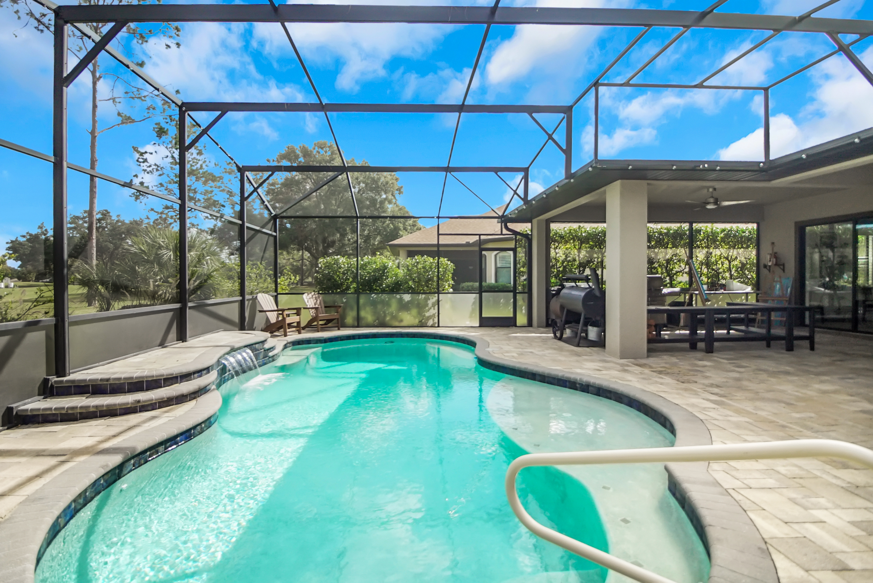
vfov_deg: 77.4
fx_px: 364
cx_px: 436
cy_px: 292
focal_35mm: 15
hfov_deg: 100.4
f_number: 4.5
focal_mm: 10
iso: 800
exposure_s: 1/2000
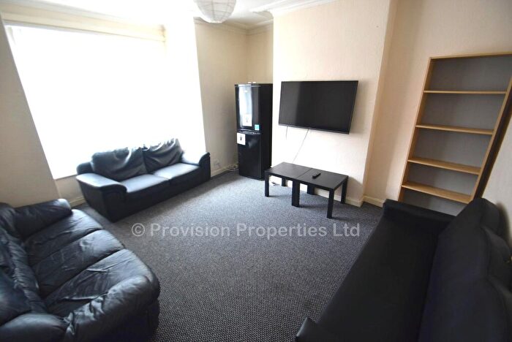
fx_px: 214
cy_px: 171
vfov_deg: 77.4
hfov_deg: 100.3
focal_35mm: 15
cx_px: 256
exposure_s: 1/60
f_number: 4
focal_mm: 10
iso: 450
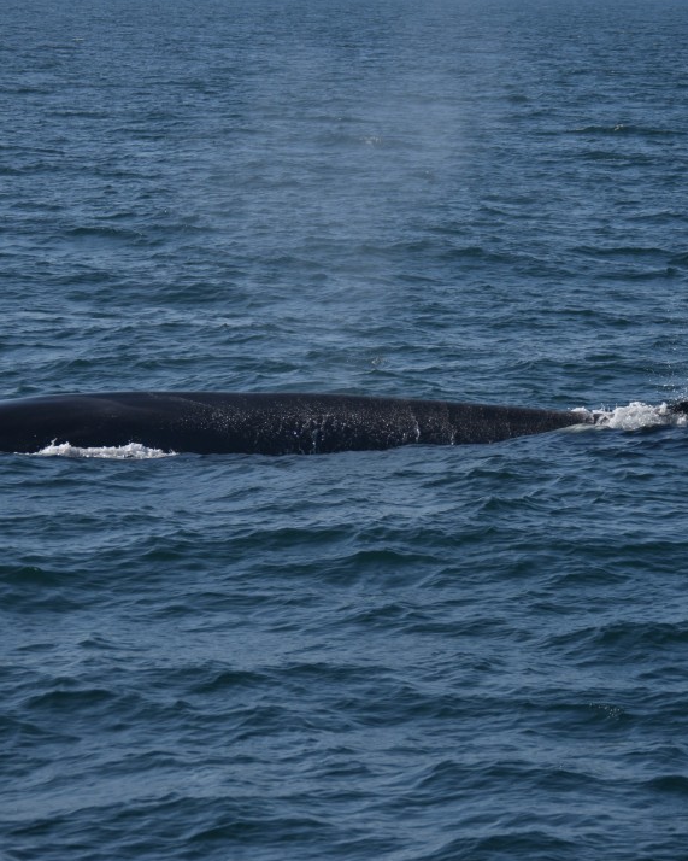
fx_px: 4066
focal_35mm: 160
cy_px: 429
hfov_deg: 9.7
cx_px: 398
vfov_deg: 12.1
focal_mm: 75
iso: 200
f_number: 4.2
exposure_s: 1/4000
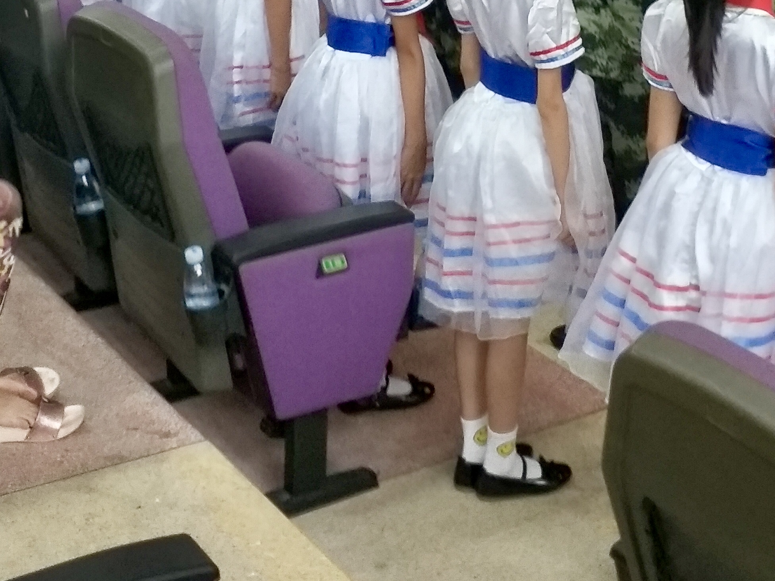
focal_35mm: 59
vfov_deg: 23.2
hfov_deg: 32.6
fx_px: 1321
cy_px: -75
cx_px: 463
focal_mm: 4.42
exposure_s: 1/50
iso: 215
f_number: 2
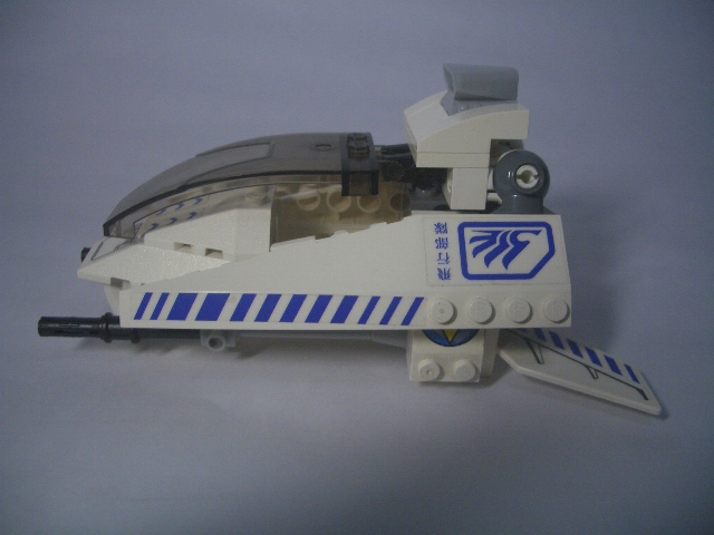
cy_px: 268
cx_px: 357
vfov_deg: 40.7
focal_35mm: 35
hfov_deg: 52.6
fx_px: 722
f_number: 2.6
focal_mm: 5.8
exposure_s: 1/80
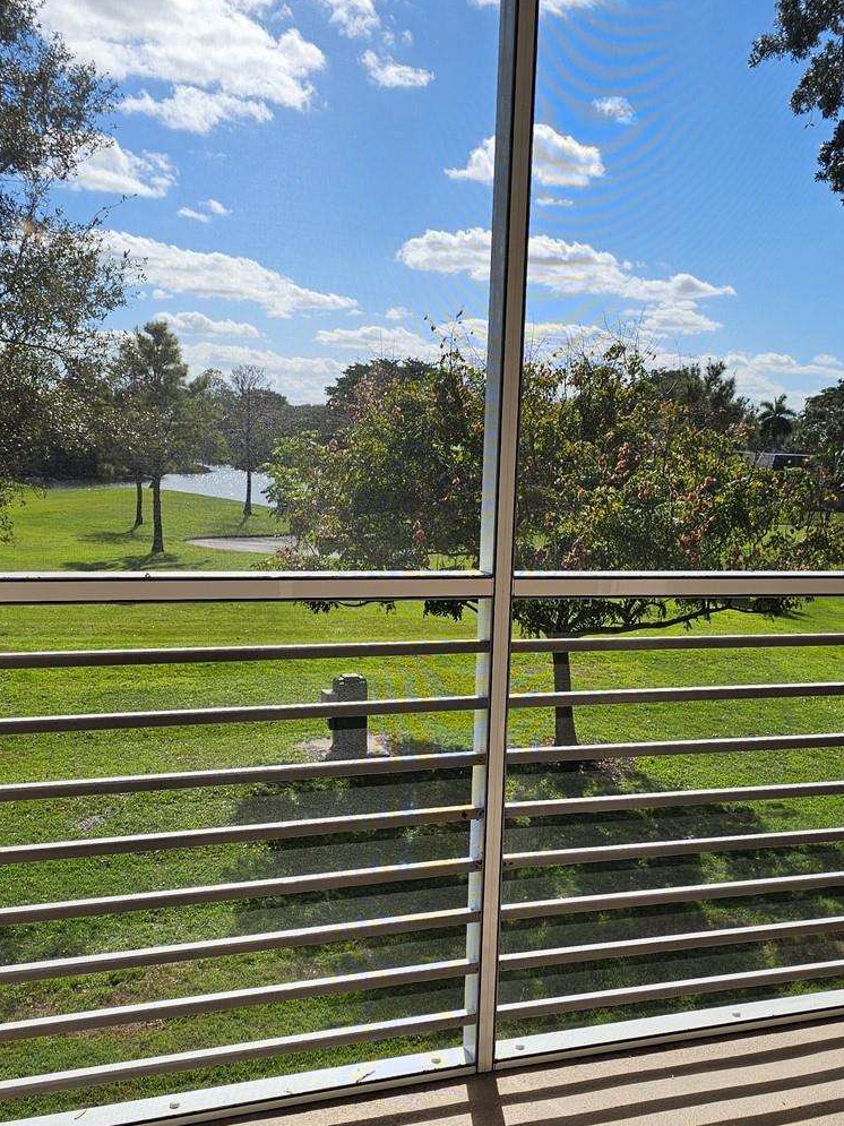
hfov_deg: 38.6
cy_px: 655
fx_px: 1203
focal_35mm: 37
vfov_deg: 49.9
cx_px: 466
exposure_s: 1/352
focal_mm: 6.3
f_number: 1.7
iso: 10
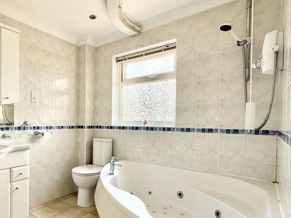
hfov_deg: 70.2
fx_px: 193
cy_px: 126
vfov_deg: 58.6
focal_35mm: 23
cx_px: 82
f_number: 2.2
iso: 64
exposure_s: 1/104
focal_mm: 2.22
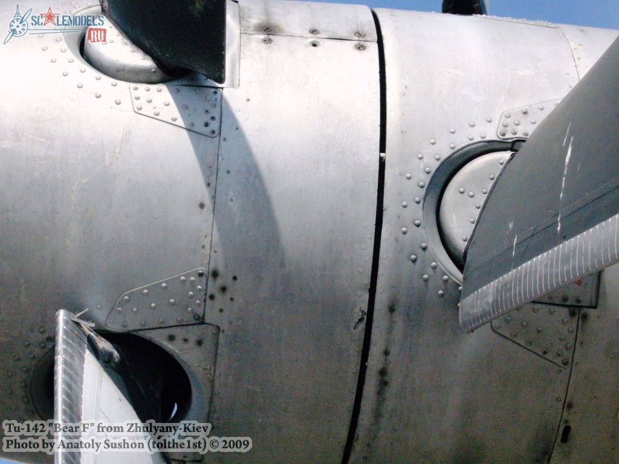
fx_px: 1824
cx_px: 310
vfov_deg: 14.5
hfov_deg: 19.3
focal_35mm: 102
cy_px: 232
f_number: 11
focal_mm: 16.8
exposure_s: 1/500
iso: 400
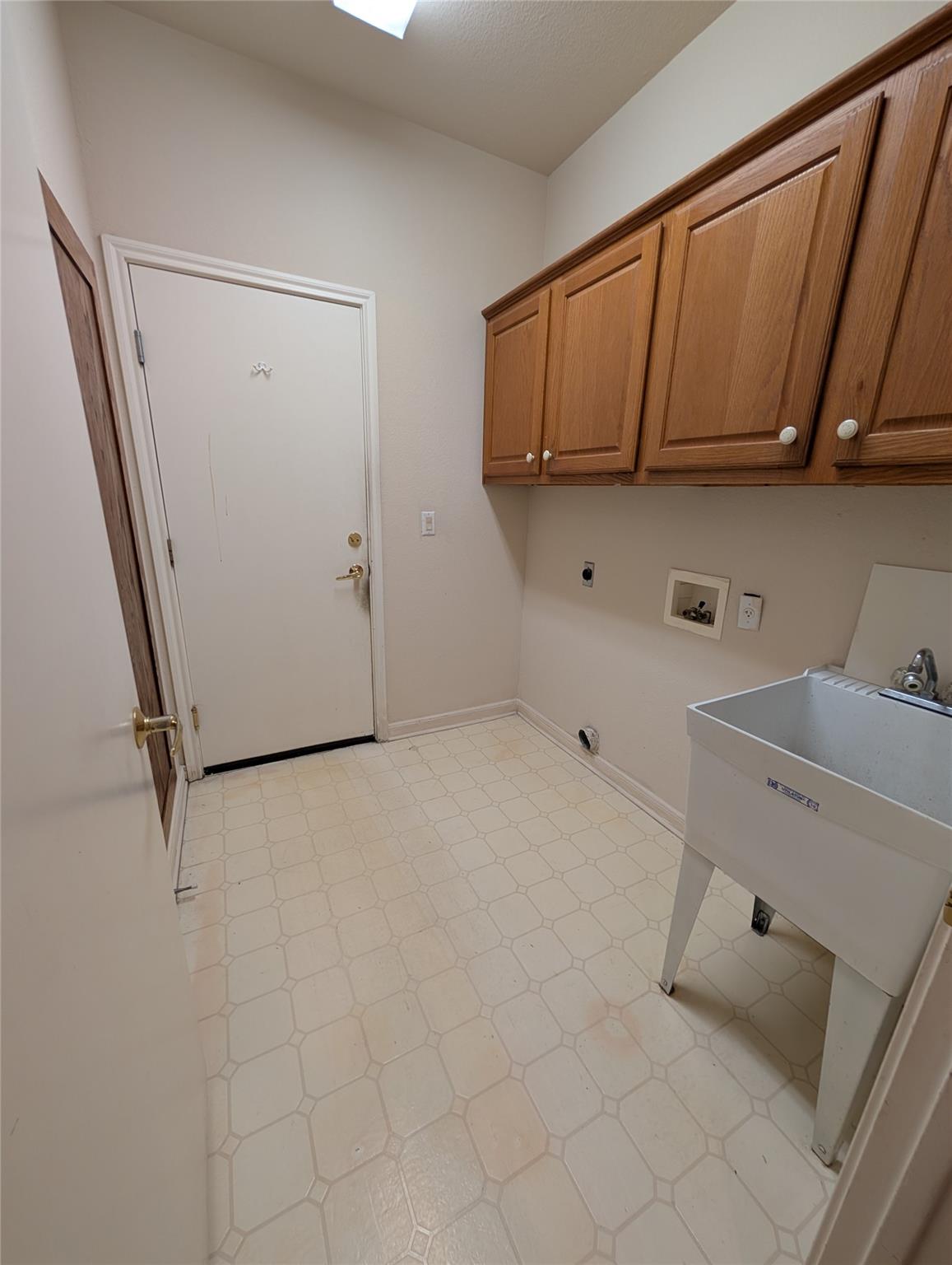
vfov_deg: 110.4
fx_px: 439
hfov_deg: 94.7
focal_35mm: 12
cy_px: 632
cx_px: 476
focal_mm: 2.02
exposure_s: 1/30
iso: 77
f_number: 1.7
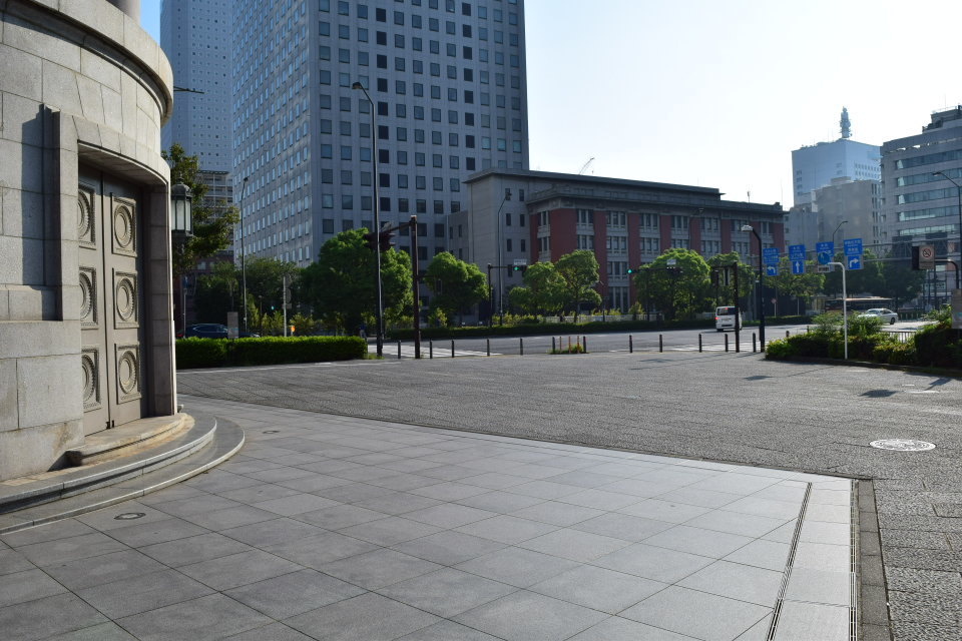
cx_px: 481
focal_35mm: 27
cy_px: 320
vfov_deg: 47.9
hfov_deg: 67.4
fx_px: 721
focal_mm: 18
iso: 200
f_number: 11
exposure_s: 1/500
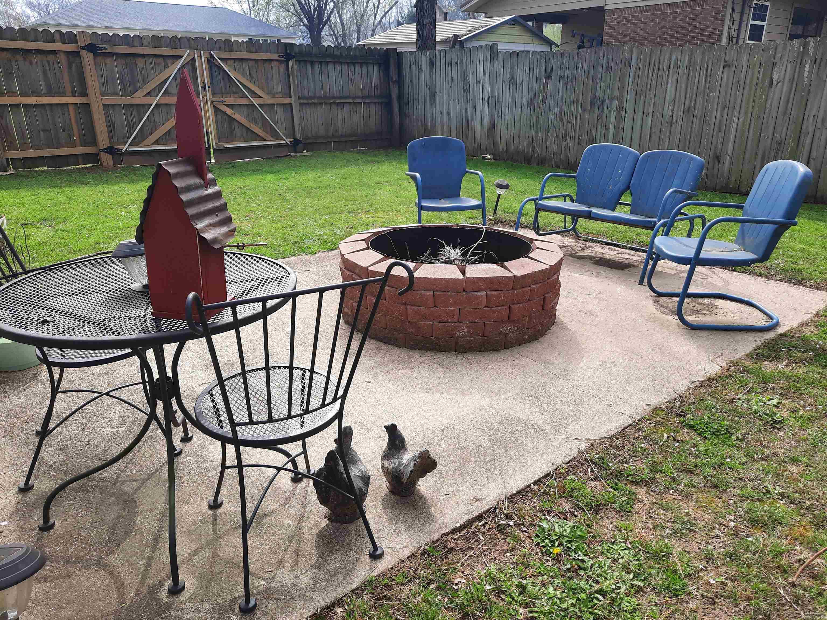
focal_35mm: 25
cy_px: 310
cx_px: 414
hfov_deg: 69.4
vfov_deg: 54.9
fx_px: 597
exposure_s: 1/394
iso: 32
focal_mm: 4.6
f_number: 2
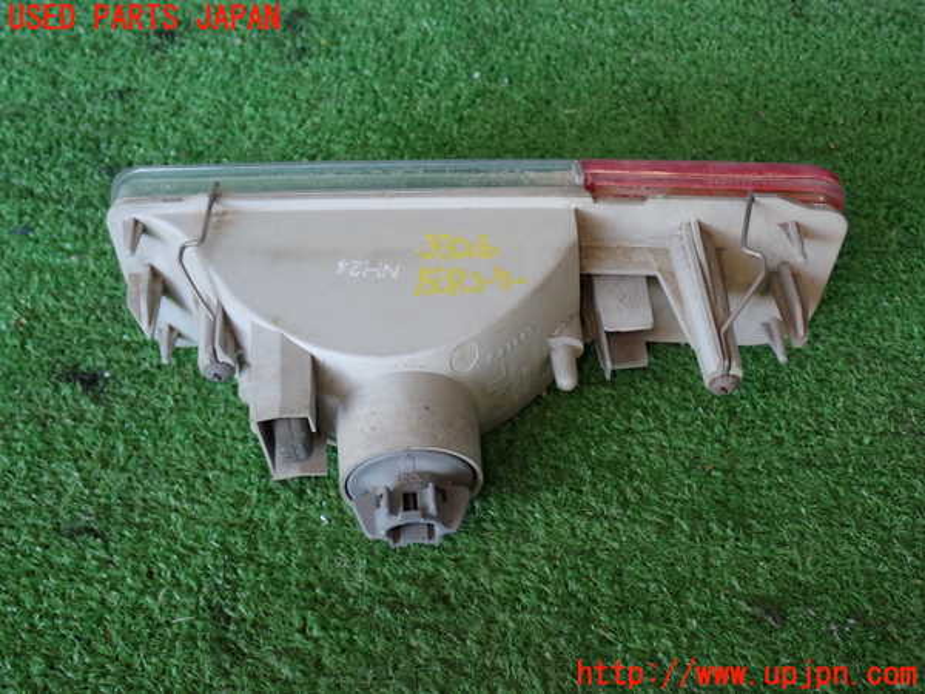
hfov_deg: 42.9
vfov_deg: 32.9
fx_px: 1176
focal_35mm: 44
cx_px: 462
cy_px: 347
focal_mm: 7.84
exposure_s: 1/50
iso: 200
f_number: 2.9
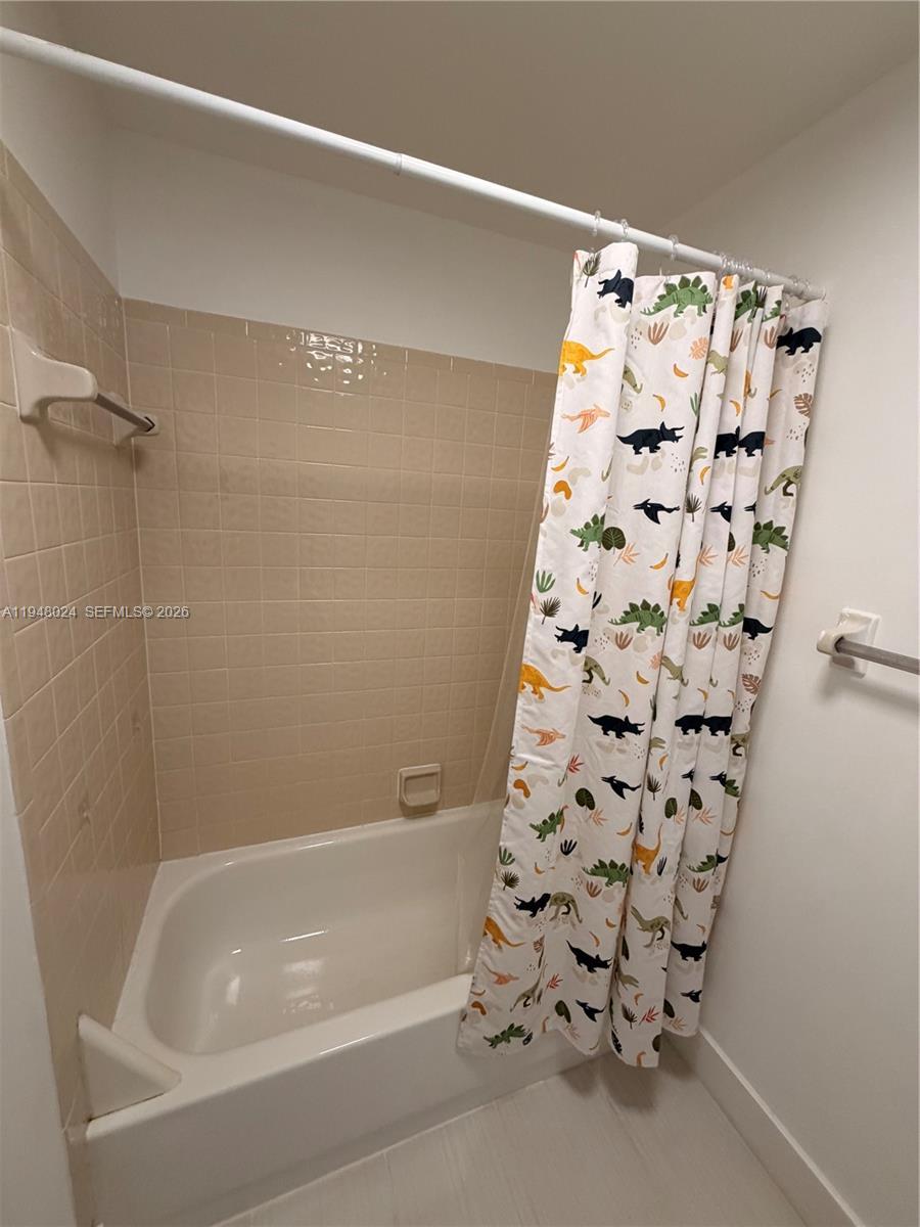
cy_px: 614
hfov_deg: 85.7
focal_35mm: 14
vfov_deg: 102.1
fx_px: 496
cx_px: 460
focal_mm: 2.22
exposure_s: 1/120
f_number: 2.2
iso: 250
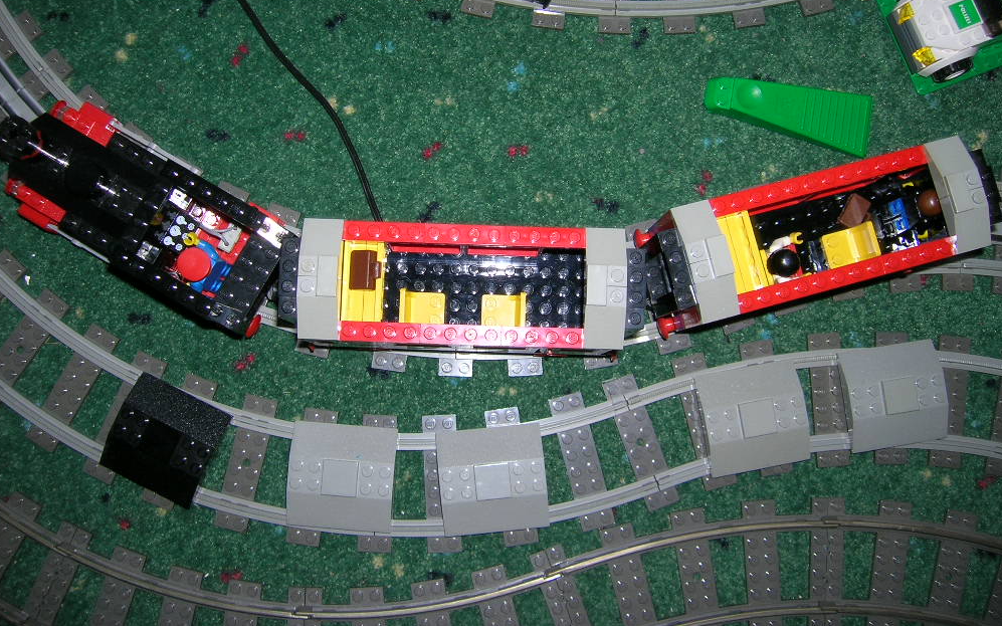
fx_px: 1010
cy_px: 242
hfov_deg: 52.7
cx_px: 491
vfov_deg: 34.3
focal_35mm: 37
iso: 50
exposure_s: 1/60.1
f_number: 2.9
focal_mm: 5.7
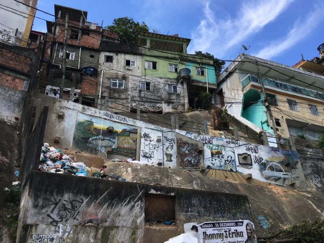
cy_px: 122
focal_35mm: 29
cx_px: 162
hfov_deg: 61.7
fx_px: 271
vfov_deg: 48.2
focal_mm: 4.15
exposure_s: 1/541
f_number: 2.2
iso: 25
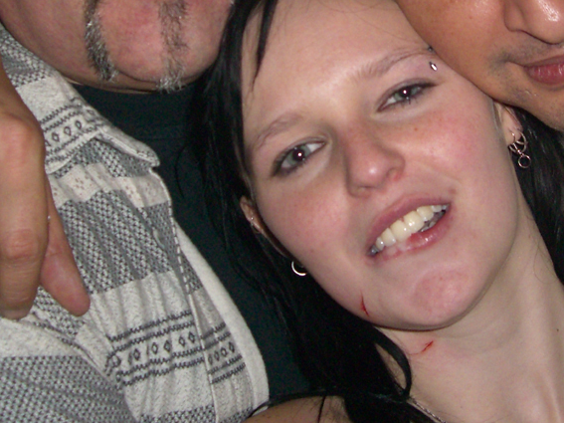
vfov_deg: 17.4
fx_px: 1368
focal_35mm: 84
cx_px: 368
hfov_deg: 23.2
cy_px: 91
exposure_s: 1/60
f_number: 2.8
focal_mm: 7.9
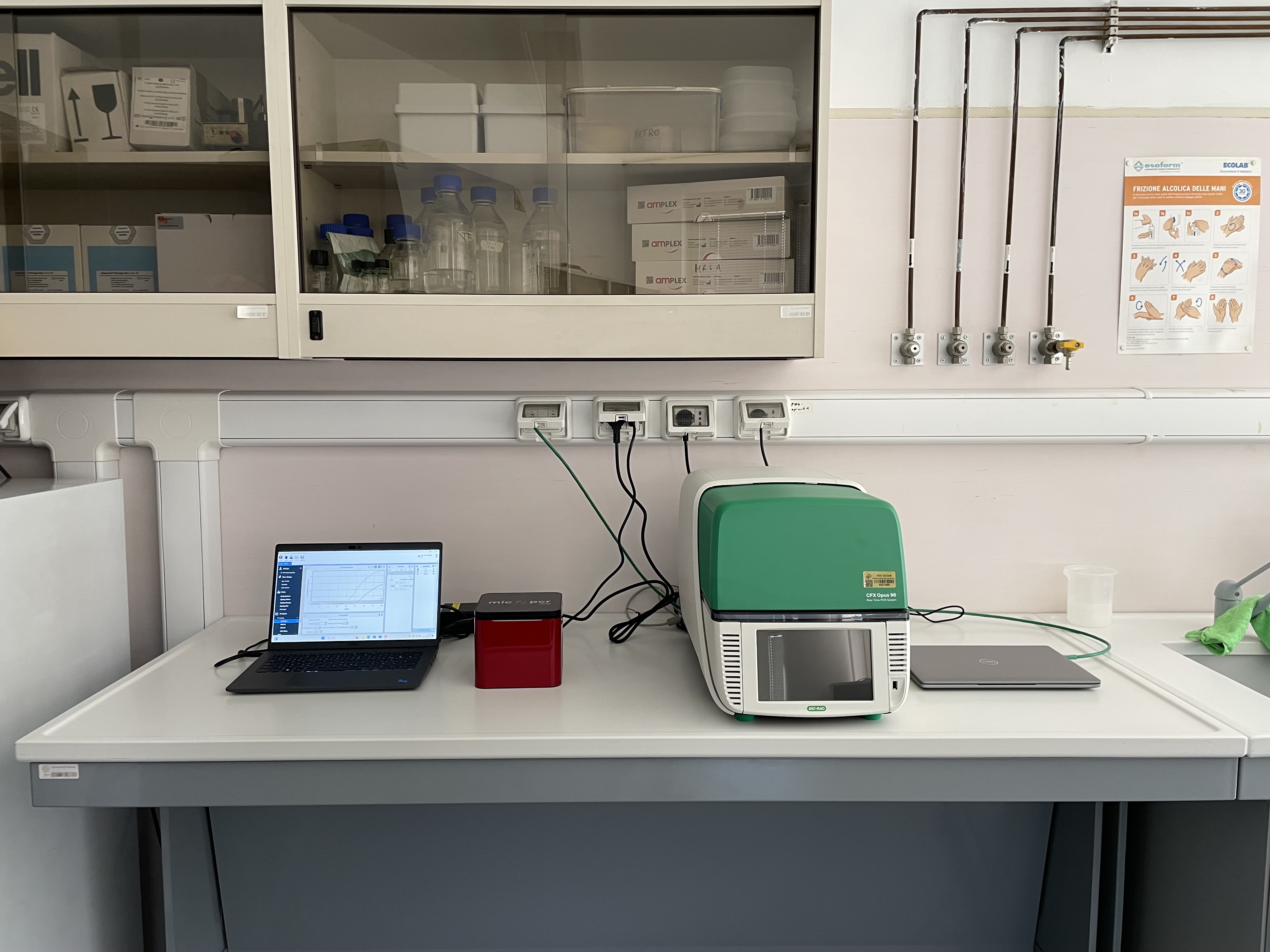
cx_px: 635
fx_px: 954
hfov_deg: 67.3
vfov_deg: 53.1
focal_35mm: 26
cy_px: 476
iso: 64
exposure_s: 1/50
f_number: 1.6
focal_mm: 4.2
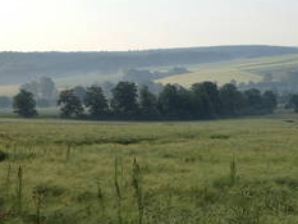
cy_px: 163
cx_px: 220
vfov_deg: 24.2
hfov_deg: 31.6
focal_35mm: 60
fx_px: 517
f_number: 2.4
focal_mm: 4.28
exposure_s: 1/1004
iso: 50
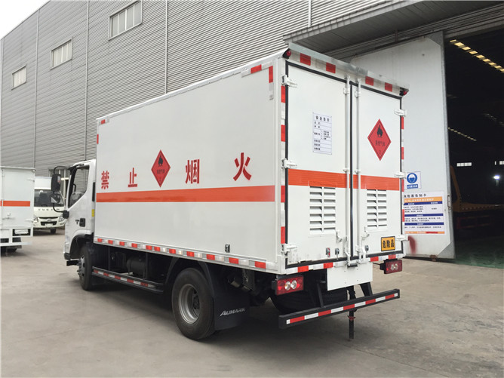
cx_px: 252
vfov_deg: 48.2
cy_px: 189
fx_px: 422
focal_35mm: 29
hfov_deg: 61.7
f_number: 2.2
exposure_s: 1/100
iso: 50
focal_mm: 4.15
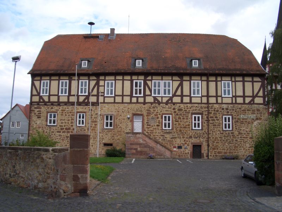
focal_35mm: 35
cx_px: 141
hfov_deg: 52.6
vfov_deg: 40.7
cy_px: 106
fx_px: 285
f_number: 4.3
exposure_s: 1/250
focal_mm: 5.8
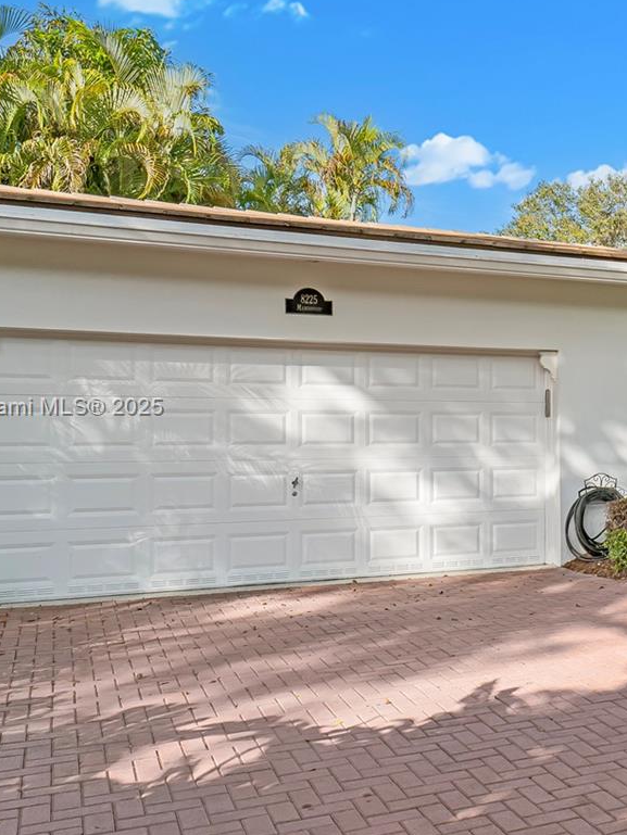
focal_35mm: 40
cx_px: 685
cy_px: 408
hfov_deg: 31.9
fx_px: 966
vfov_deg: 46.8
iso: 400
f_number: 8
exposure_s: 1/640
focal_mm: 20
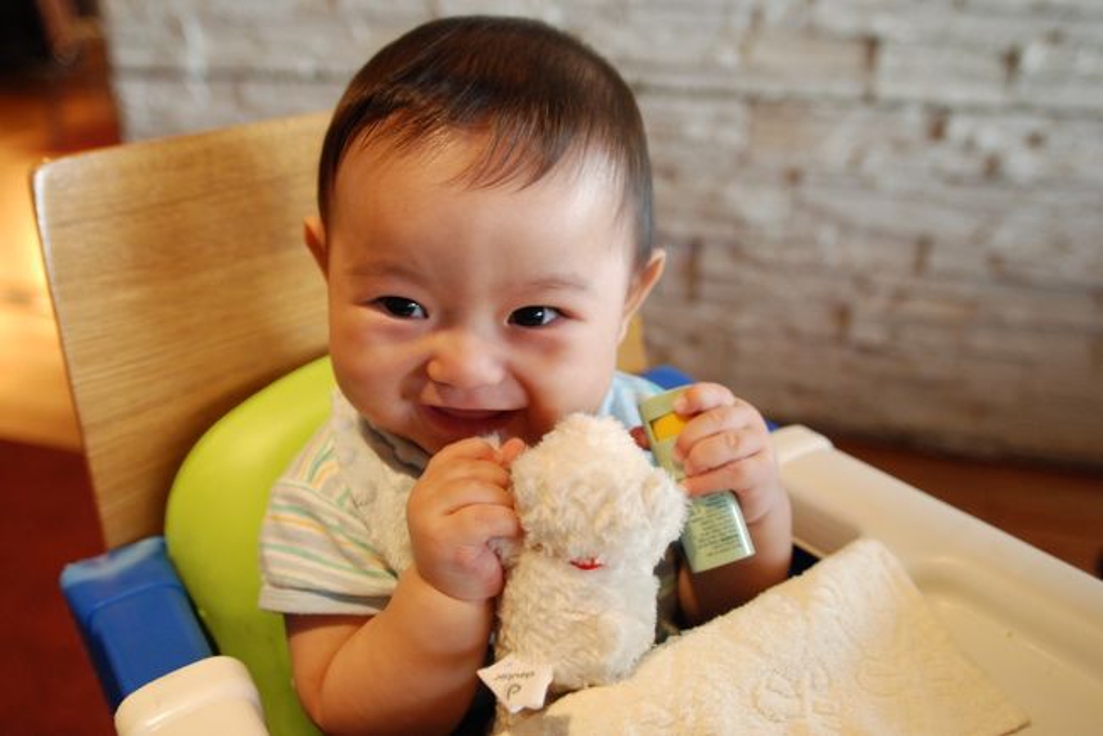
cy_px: 368
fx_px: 920
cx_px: 552
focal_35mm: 30
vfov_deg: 43.6
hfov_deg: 61.9
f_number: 3.2
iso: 800
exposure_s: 1/60
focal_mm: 20
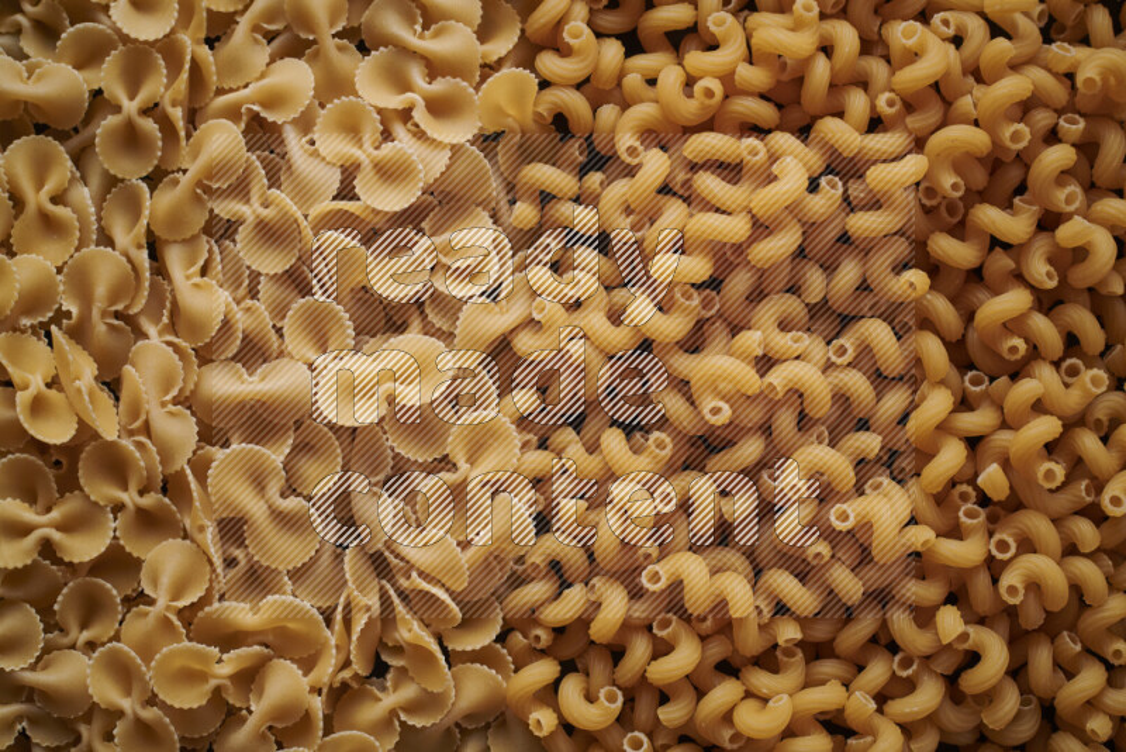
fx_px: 1564
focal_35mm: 50
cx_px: 563
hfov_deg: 39.6
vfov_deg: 27.0
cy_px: 376
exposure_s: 1/100
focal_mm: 50
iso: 160
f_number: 8
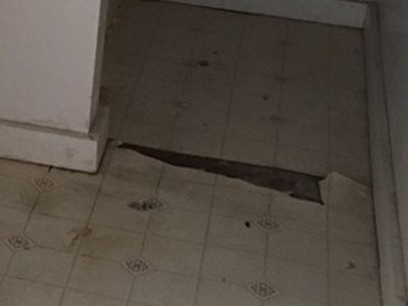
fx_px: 1155
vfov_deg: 14.8
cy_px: -1
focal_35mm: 98
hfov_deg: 19.2
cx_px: -42
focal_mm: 4.15
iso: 160
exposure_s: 1/30
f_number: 2.2
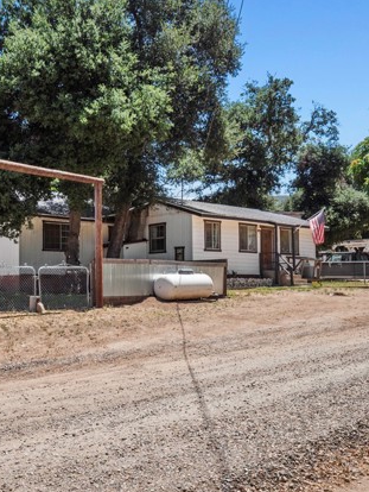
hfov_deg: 40.4
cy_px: 259
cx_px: 84
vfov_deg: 53.9
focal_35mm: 34
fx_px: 483
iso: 200
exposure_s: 1/125
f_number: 8
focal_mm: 11
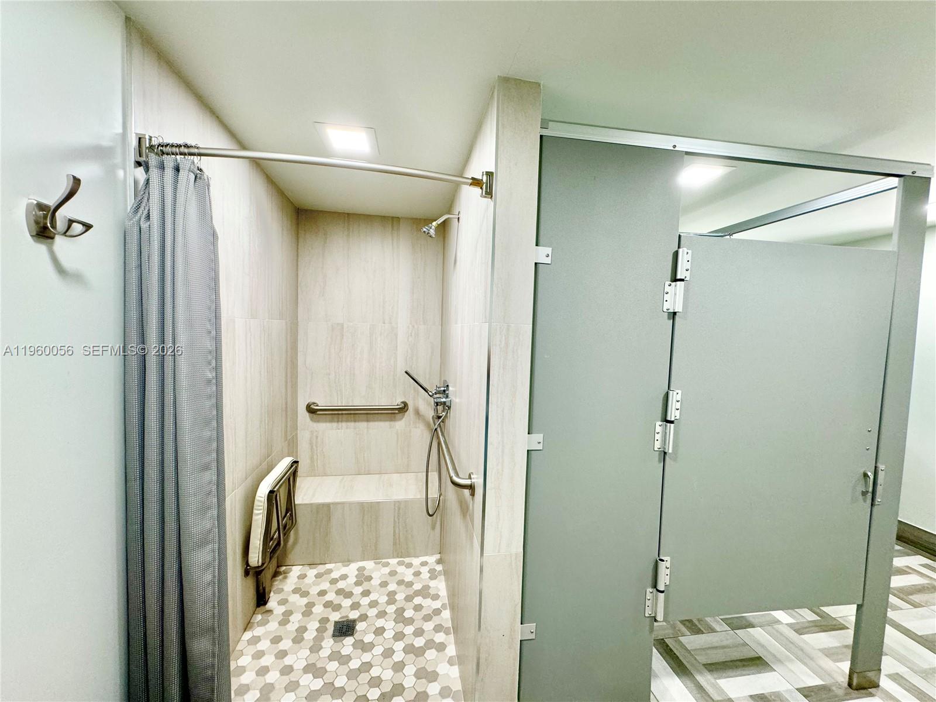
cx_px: 468
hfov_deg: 102.1
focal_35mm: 14
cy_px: 351
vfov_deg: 85.7
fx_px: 379
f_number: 2.2
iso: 160
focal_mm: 2.22
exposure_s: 1/120
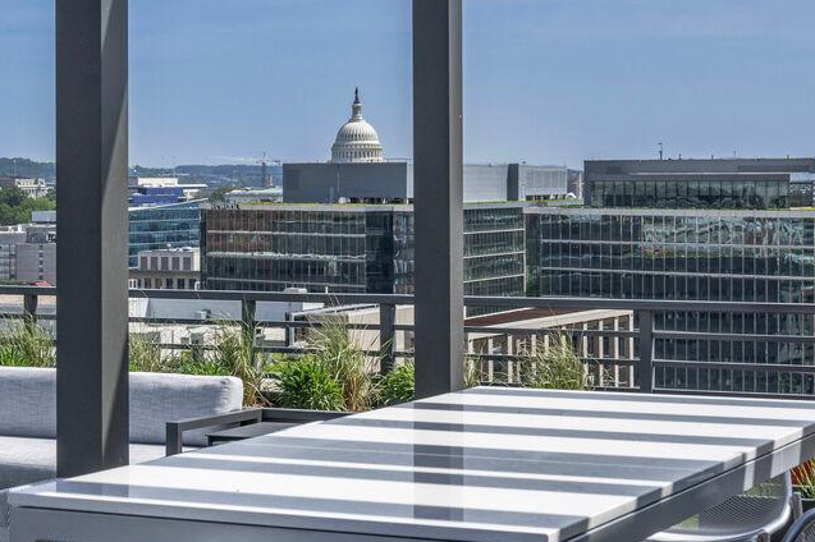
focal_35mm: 95
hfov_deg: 21.2
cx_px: 170
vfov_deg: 14.4
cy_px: 207
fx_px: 2149
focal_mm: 35
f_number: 9
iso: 200
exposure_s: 1/800
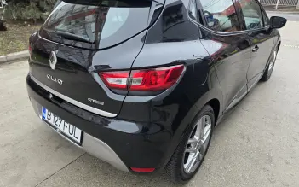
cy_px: 84
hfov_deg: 72.6
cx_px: 147
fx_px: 204
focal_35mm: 25
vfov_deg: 49.1
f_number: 1.7
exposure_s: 1/180
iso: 80
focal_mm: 6.3
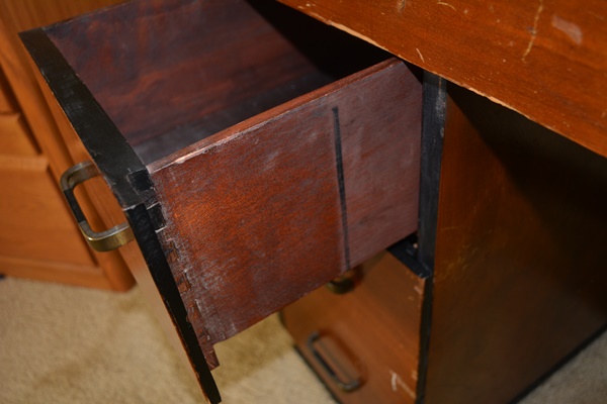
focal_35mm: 33
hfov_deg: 57.2
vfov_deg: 40.0
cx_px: 304
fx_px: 556
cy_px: 202
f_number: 3.8
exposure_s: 1/60
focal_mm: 22
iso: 560
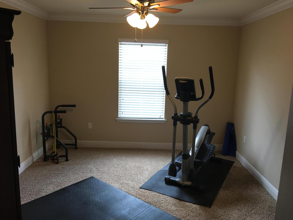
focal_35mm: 29
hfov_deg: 61.7
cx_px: 146
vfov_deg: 48.2
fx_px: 245
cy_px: 110
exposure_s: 1/30
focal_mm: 4.15
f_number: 2.2
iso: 32
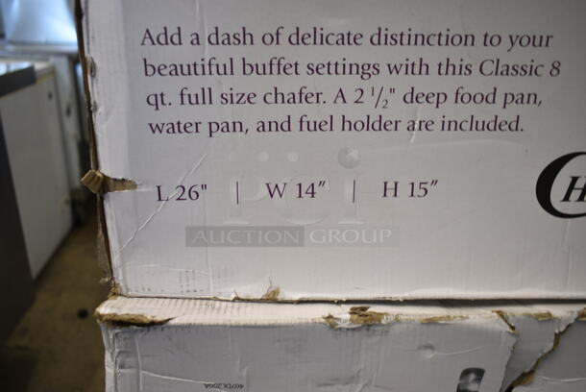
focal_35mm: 32
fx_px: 513
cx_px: 293
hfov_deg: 59.4
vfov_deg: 41.8
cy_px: 196
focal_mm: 21
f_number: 3.8
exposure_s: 1/30
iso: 250
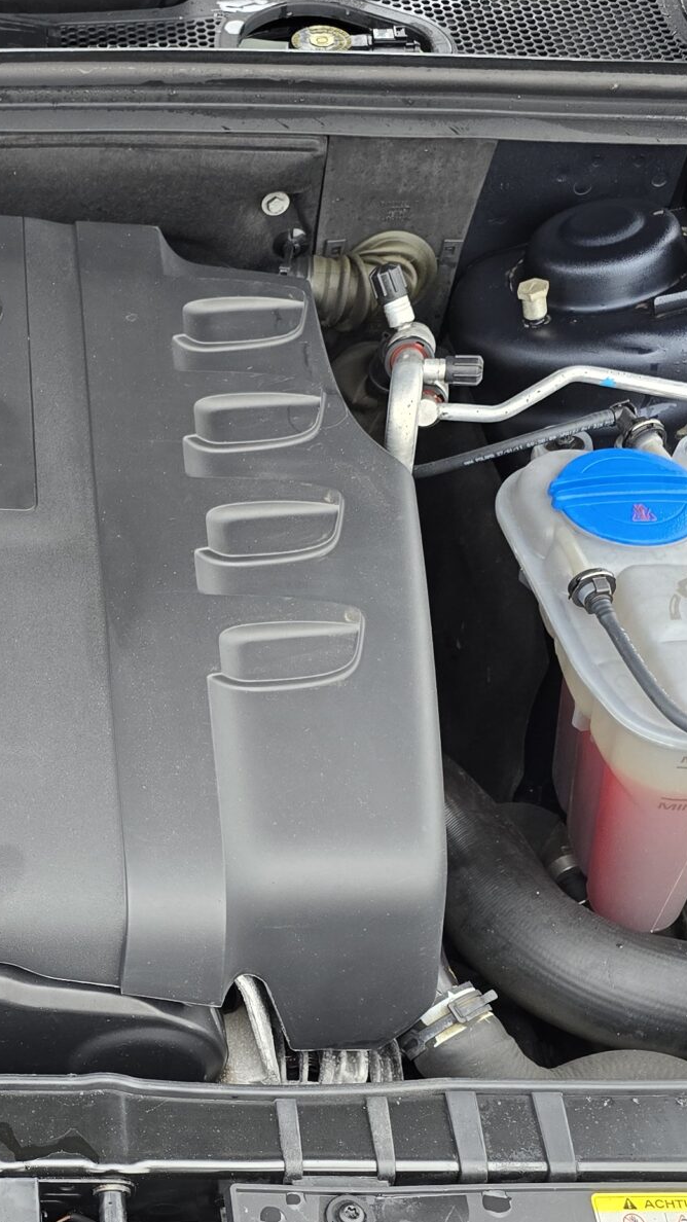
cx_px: -108
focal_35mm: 54
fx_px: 1749
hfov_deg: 20.9
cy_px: 719
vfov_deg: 38.4
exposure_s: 1/180
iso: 125
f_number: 1.7
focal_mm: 6.3
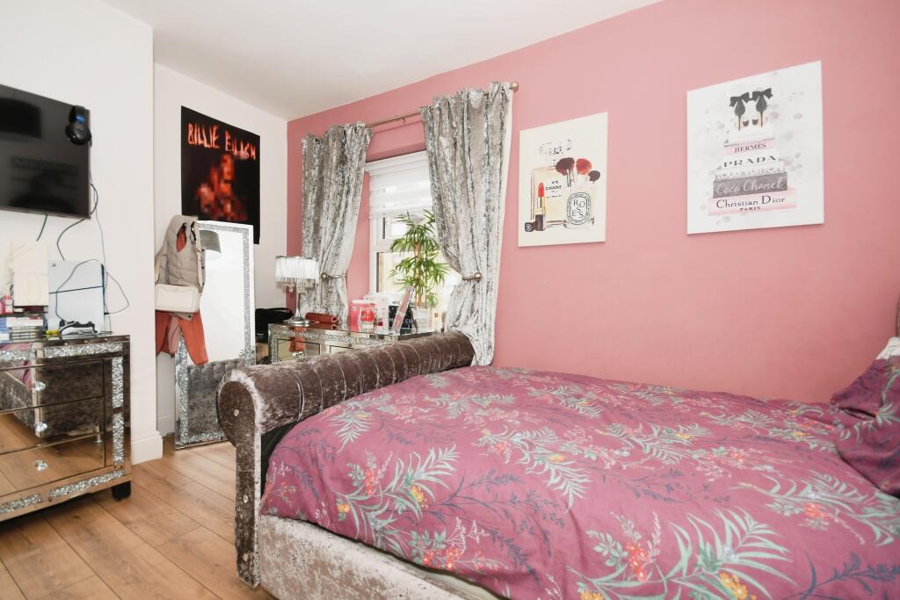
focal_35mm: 15
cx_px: 450
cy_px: 300
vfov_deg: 77.3
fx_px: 375
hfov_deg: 100.4
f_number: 8
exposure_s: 1/60
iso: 400
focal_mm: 10
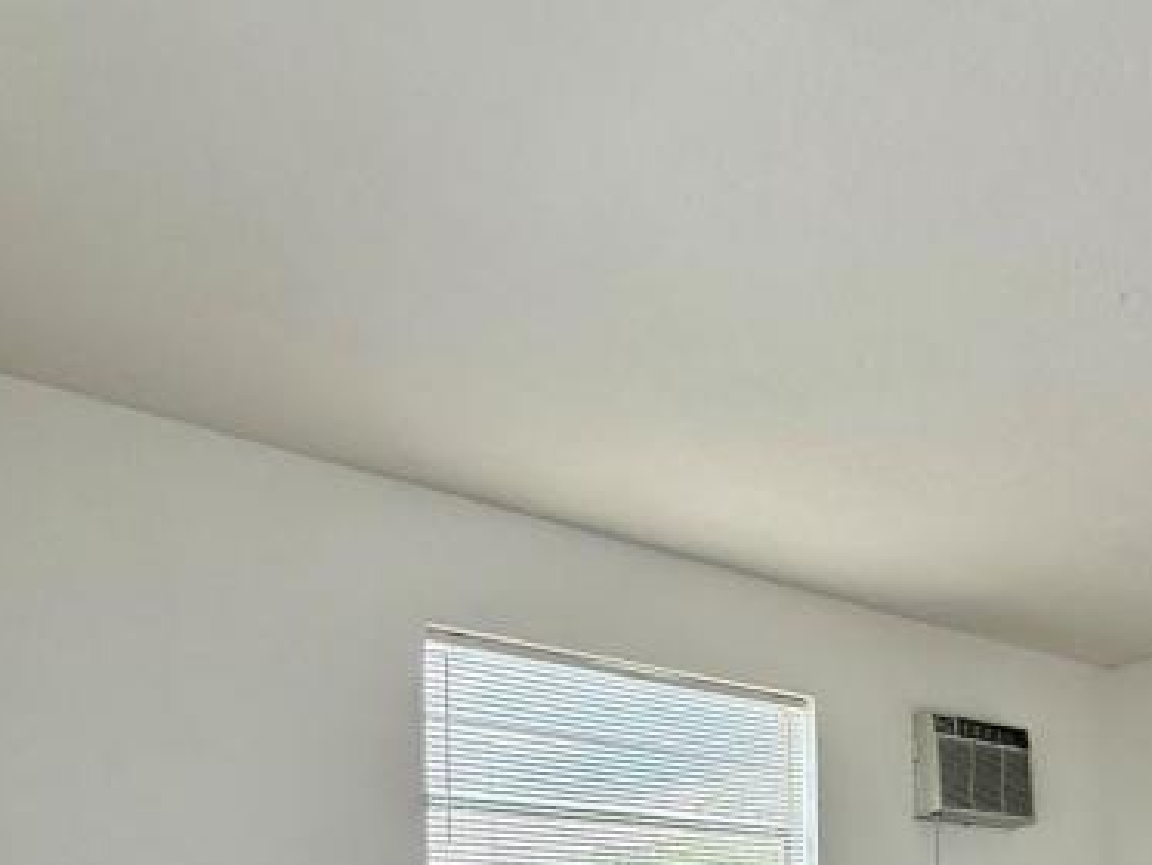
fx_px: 1198
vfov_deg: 33.7
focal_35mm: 36
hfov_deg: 48.4
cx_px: 927
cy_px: 985
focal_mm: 2.22
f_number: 2.2
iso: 100
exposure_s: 1/99
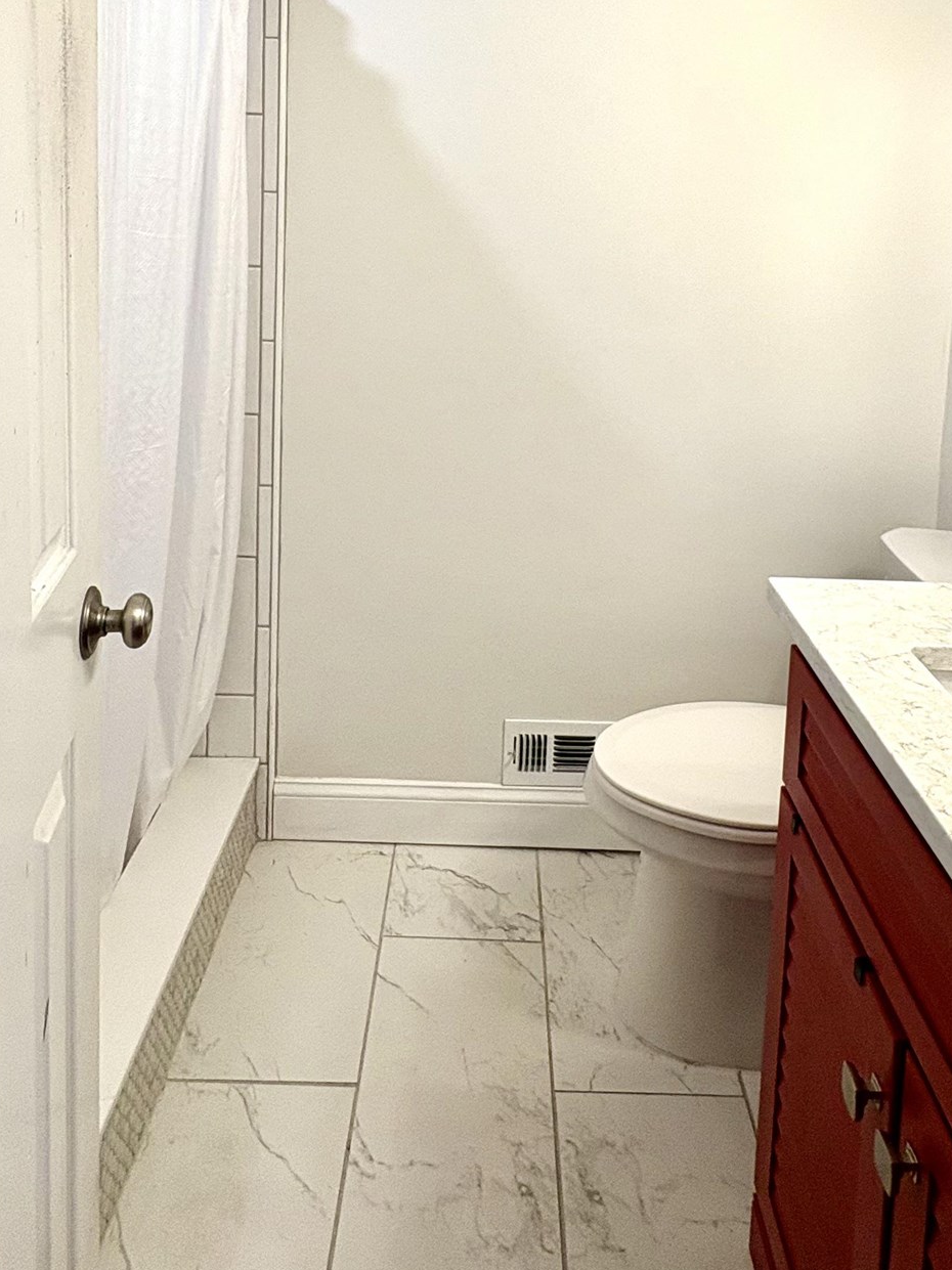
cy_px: 294
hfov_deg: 53.0
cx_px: 515
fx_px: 954
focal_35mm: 26
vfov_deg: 62.8
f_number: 2.2
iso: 100
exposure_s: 1/120
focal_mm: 2.22
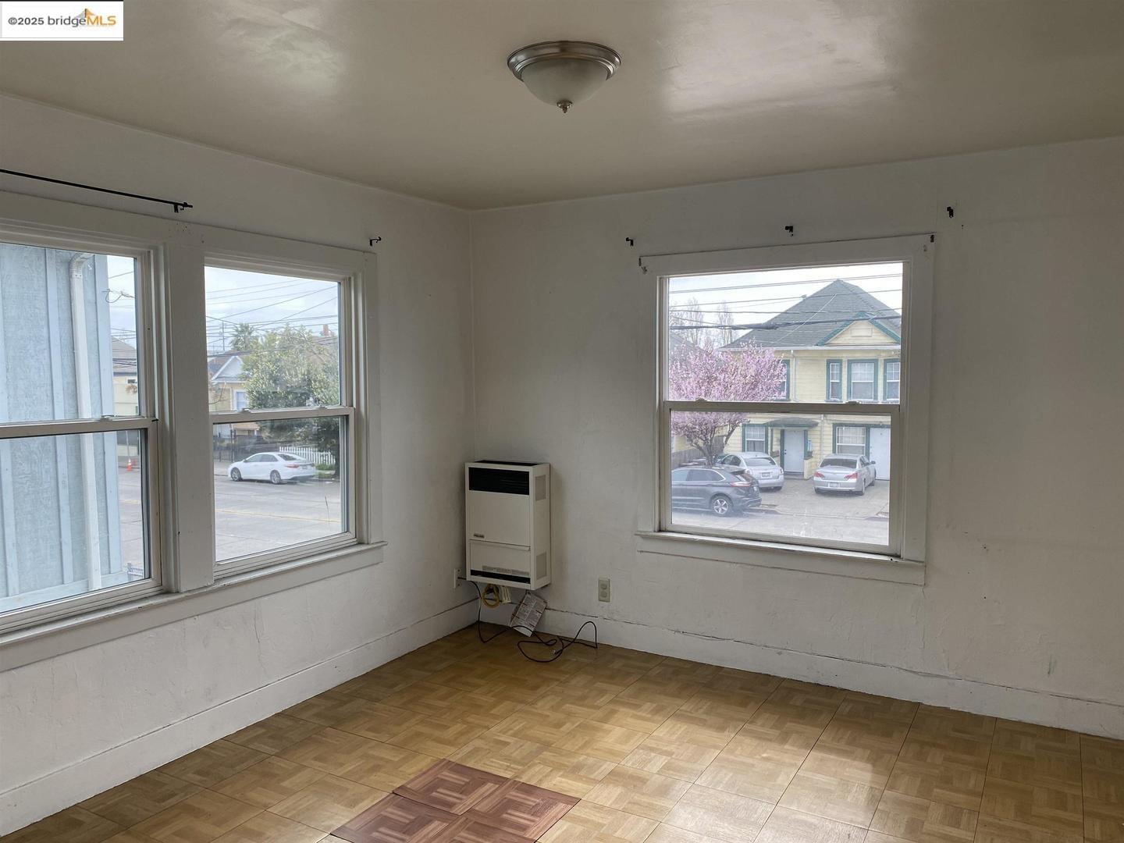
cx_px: 562
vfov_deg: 53.1
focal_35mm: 26
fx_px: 844
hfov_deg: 67.3
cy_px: 422
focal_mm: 4.25
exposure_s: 1/288
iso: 32
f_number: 1.8
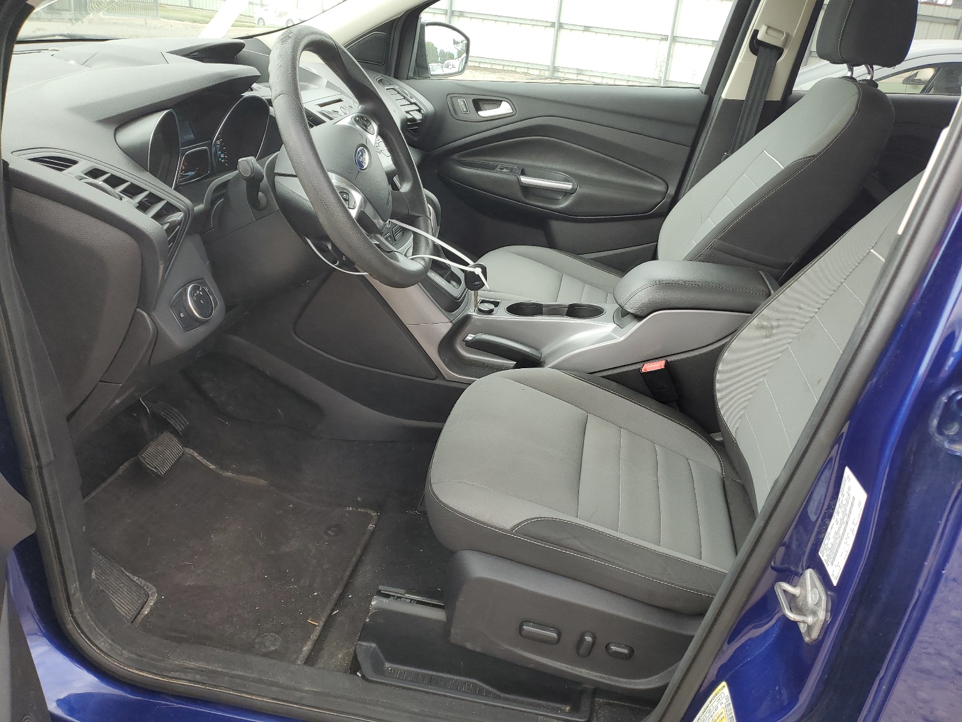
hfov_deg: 67.3
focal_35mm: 26
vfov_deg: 53.1
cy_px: 361
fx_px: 723
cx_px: 481
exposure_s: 1/143
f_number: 1.5
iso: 50
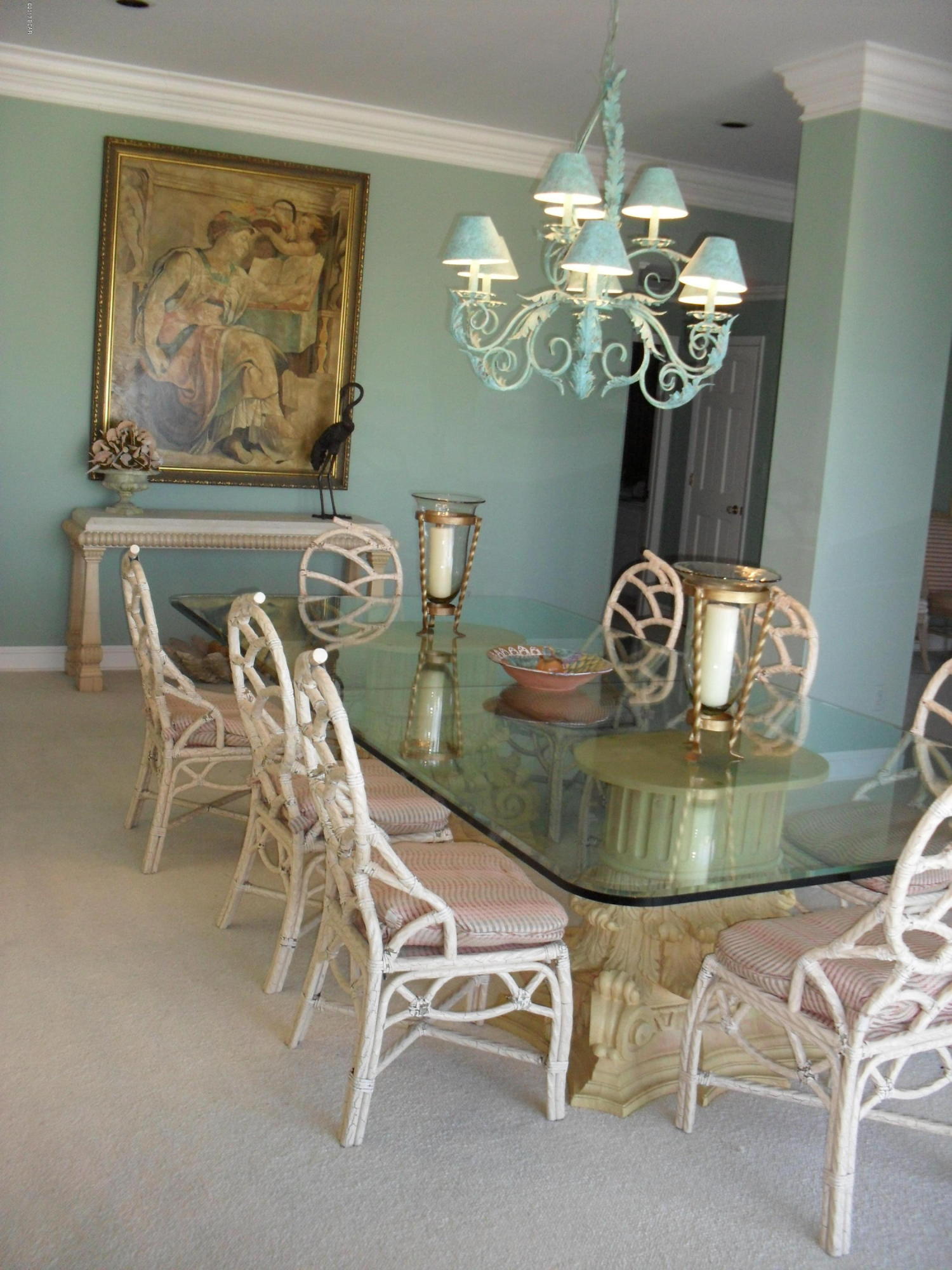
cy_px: 635
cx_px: 476
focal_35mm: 35
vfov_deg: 52.6
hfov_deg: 40.7
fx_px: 1283
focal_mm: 6.3
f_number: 3.2
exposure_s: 1/45
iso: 200
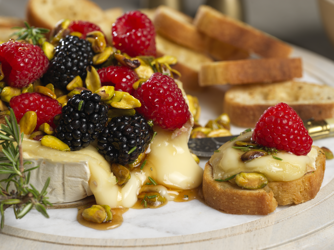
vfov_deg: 15.7
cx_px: 167
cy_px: 125
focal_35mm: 94
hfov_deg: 20.9
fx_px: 907
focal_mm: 120
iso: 100
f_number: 10
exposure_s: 1/200
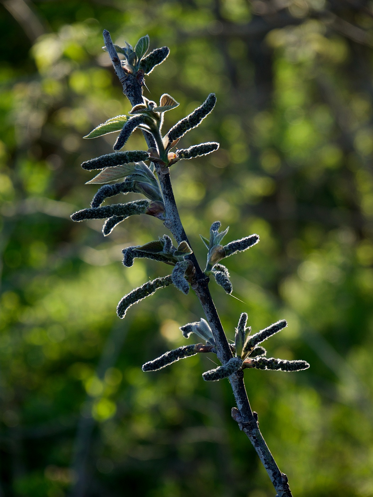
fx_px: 1723
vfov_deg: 16.4
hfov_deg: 12.4
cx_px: 186
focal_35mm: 120
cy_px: 248
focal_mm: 60
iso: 200
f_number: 5.6
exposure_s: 1/125
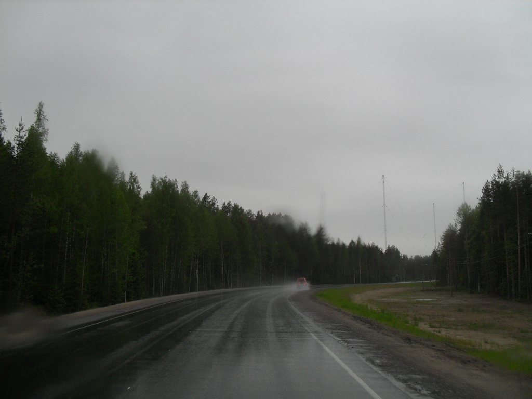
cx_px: 266
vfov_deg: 40.7
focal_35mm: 35
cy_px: 200
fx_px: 538
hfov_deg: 52.6
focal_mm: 6.3
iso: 100
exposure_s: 1/250
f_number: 3.2
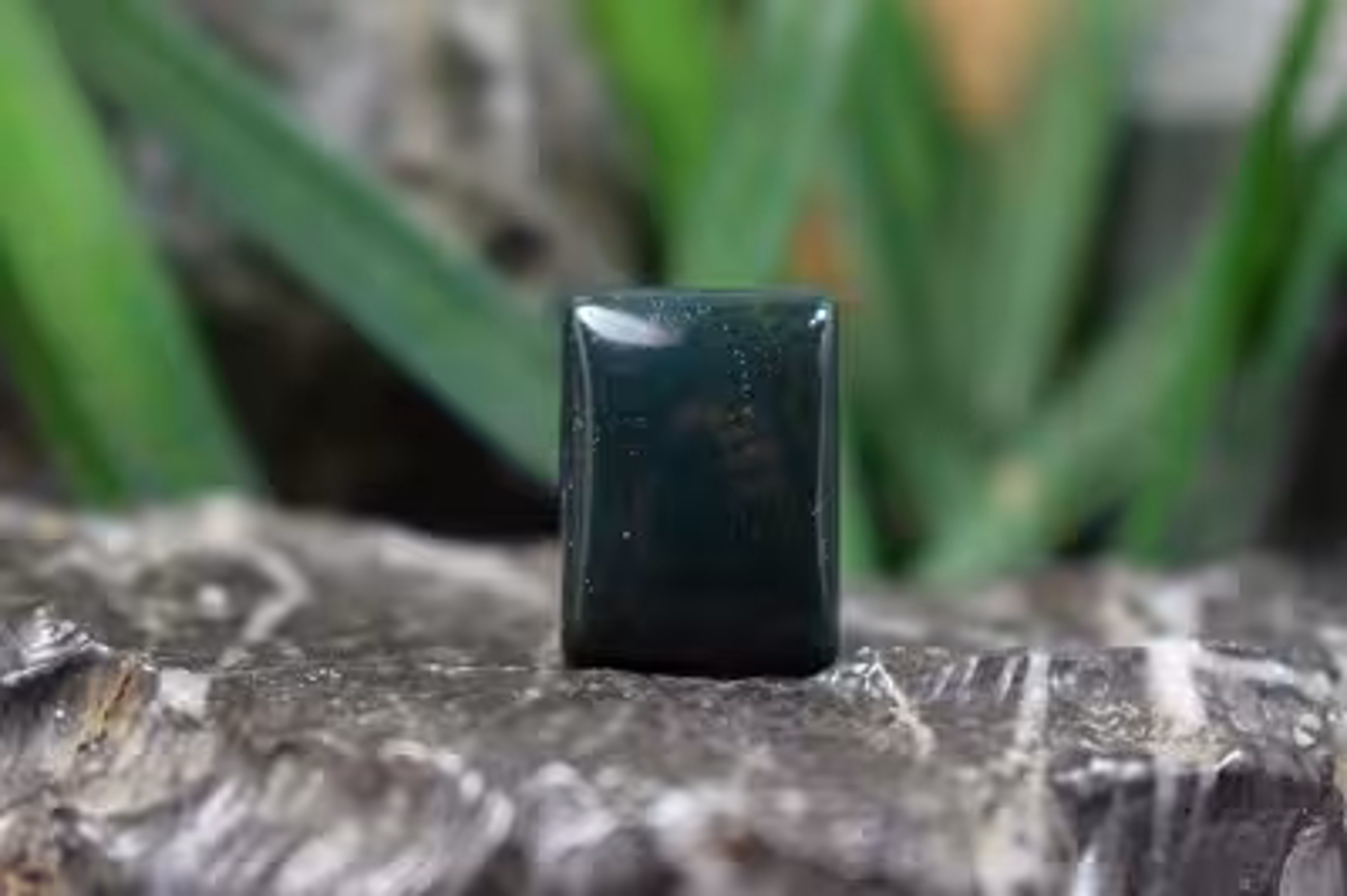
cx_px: 674
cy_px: 448
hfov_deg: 24.6
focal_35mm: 82
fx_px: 3084
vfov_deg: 16.5
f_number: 5.6
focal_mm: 55
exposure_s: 1/60
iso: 500
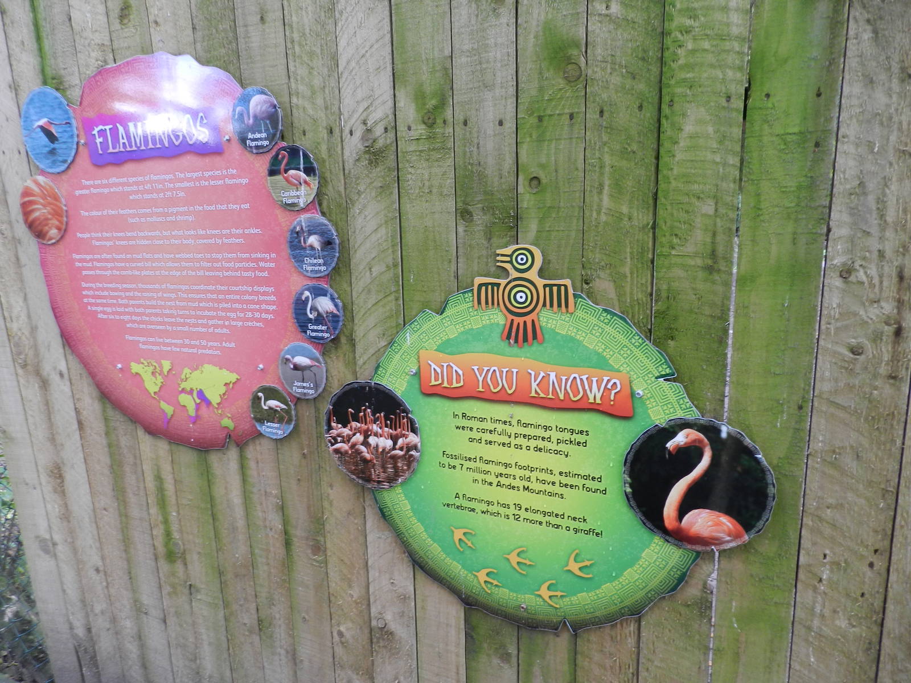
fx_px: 605
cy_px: 342
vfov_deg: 58.9
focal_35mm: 23
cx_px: 456
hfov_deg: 73.9
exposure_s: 1/30
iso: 160
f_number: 3.4
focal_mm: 4
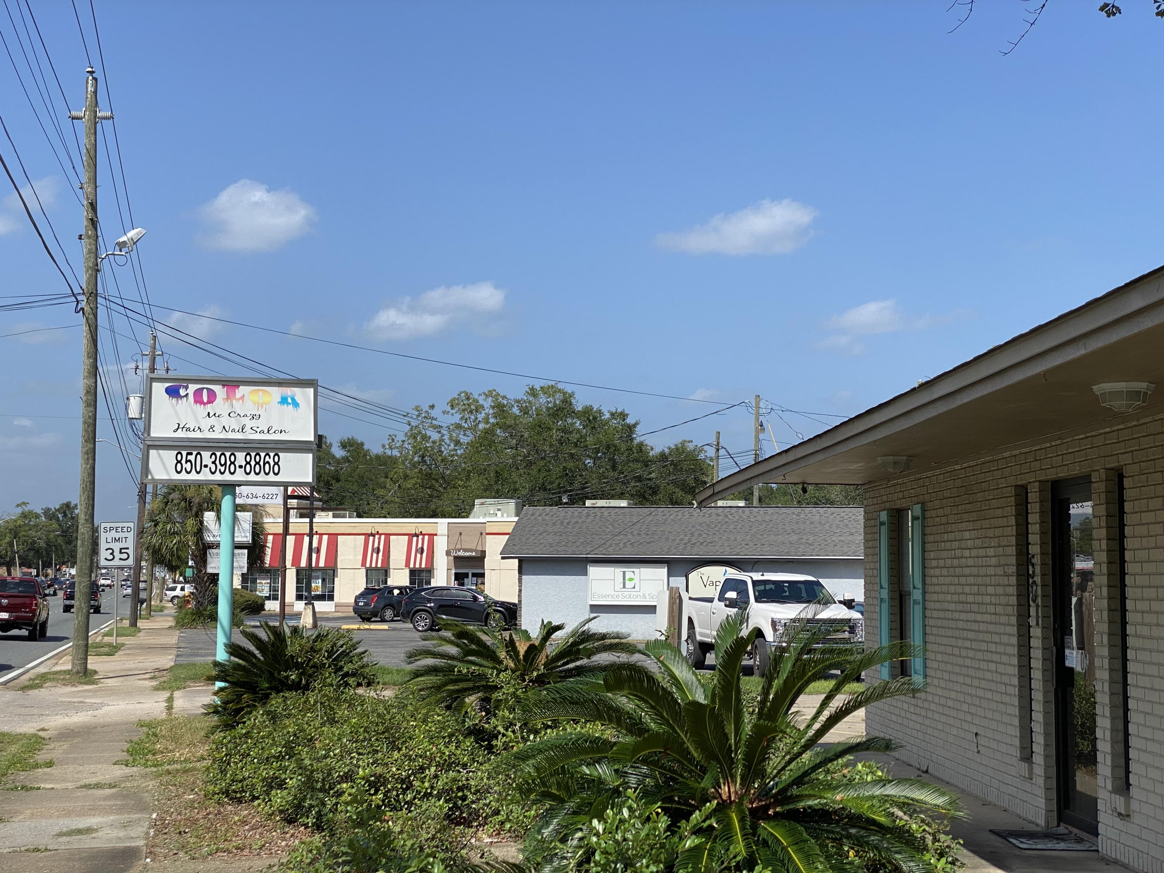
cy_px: 436
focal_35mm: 52
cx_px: 582
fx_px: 1749
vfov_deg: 28.0
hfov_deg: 36.8
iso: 20
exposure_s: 1/1546
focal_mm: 6
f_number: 2
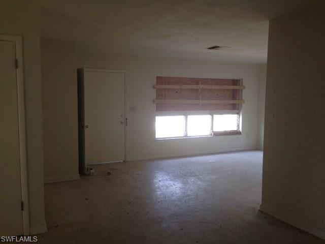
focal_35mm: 33
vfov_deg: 42.9
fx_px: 310
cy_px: 122
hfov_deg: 55.4
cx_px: 162
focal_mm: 4.12
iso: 50
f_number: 2.4
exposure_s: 1/60
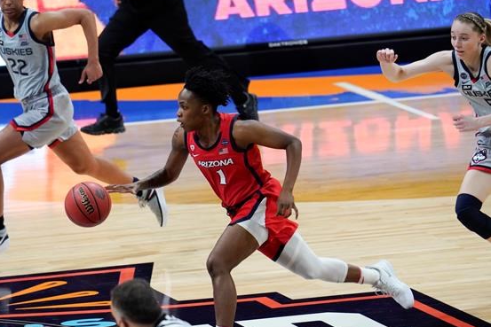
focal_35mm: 505
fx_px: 6889
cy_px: 178
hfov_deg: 4.1
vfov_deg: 2.7
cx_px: 256
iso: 8000
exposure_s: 1/1000
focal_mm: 430
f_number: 6.3
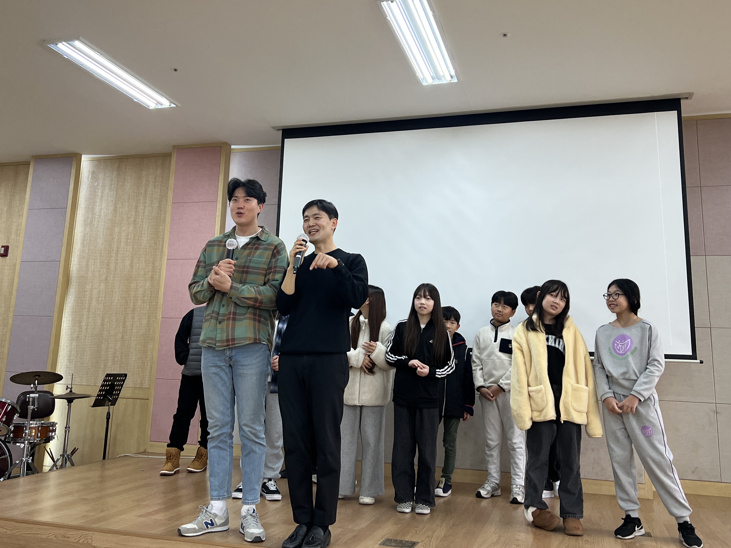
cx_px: 353
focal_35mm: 32
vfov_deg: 44.0
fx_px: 676
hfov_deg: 56.8
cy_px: 231
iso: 80
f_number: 1.5
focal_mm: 5.7
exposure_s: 1/120
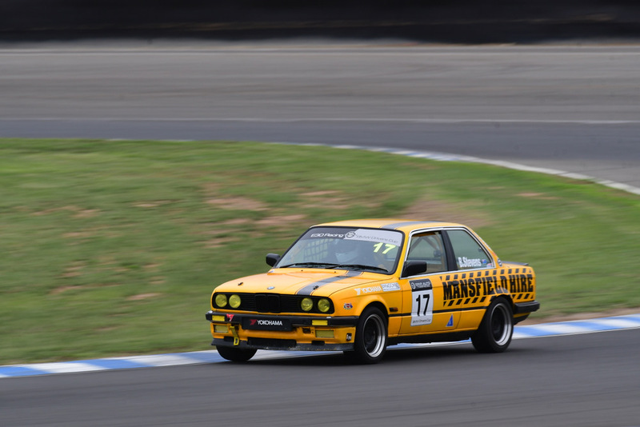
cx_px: 320
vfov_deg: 1.8
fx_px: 13337
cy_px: 214
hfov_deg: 2.7
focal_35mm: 750
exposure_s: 1/100
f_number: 13
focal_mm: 500
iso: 200
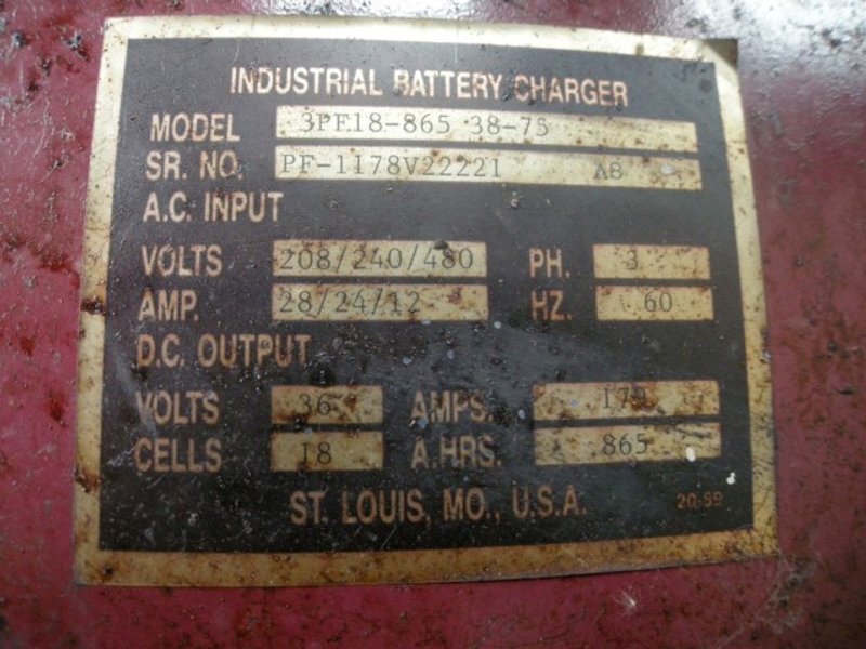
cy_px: 324
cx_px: 433
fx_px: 876
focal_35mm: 35
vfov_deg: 40.7
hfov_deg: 52.6
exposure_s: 1/15.8
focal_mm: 7.5
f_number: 2.7
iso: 400
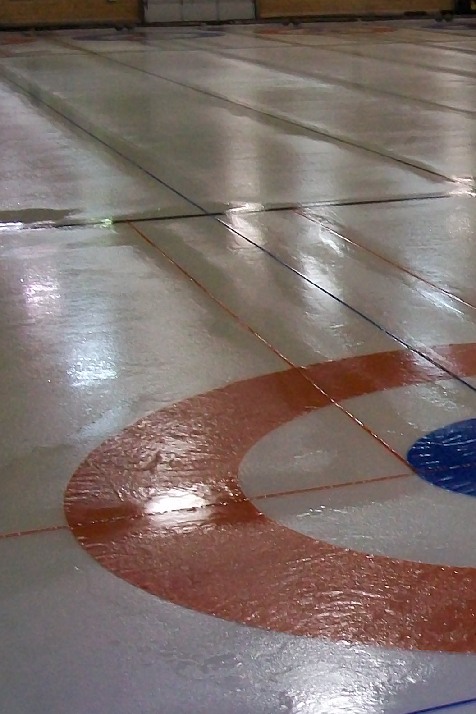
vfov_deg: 26.3
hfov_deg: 16.1
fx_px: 1527
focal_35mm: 77
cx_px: 724
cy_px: 283
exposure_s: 1/60
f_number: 2.8
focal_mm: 5.7
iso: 160
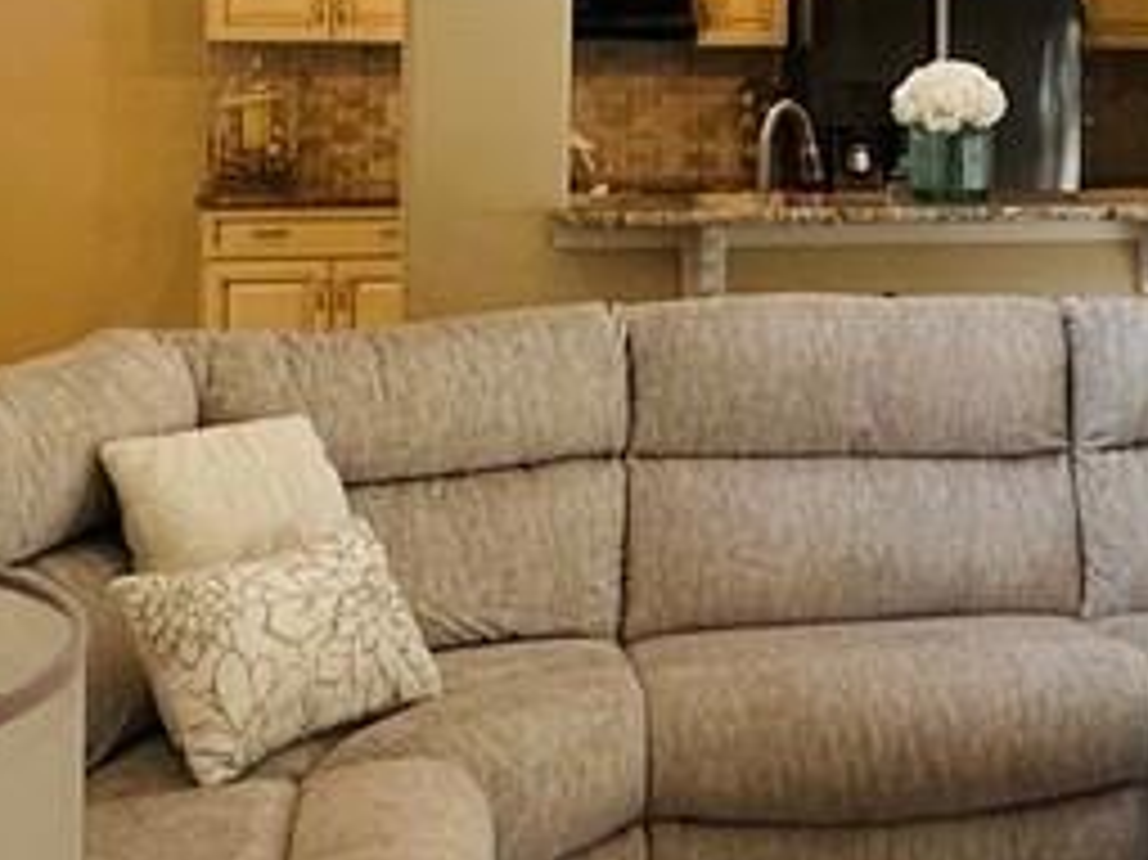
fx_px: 2917
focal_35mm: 88
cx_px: 1418
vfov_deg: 16.5
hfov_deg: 20.6
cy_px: 41
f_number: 2.2
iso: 80
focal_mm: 2.22
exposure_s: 1/120
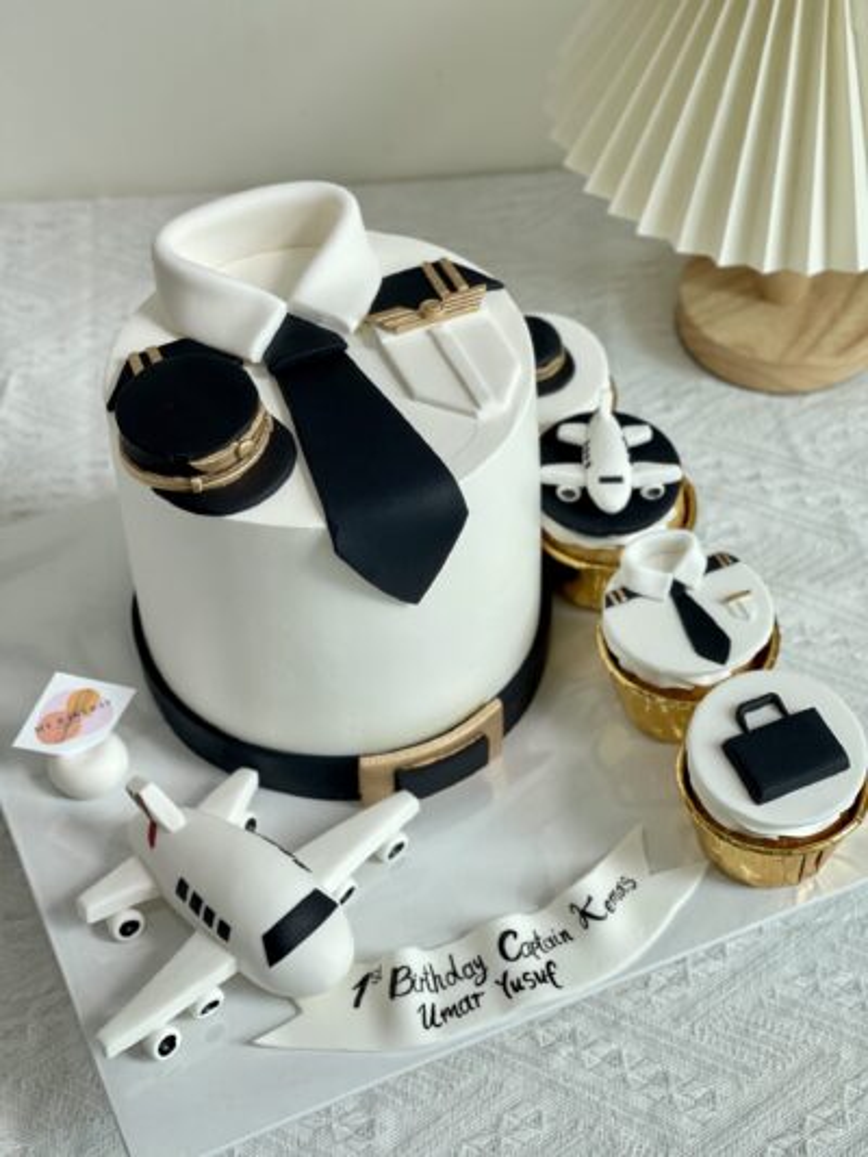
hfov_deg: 22.9
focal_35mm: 64
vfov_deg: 30.3
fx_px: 2139
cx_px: 434
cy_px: 578
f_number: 2.2
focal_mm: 7.5
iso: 25
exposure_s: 1/100
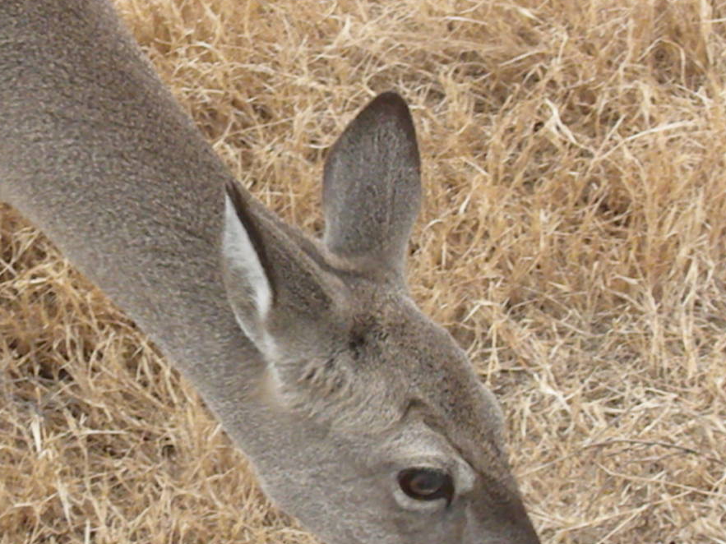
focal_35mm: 154
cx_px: 158
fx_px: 3229
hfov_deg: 12.8
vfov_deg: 9.6
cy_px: 303
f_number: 14
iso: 640
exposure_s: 1/97.5
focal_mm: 15
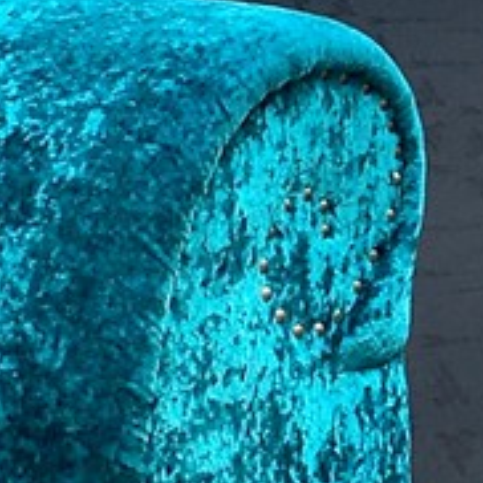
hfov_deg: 8.2
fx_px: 3331
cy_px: 28
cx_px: 645
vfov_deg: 8.3
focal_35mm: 211
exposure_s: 1/346
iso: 25
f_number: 2.2
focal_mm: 4.15
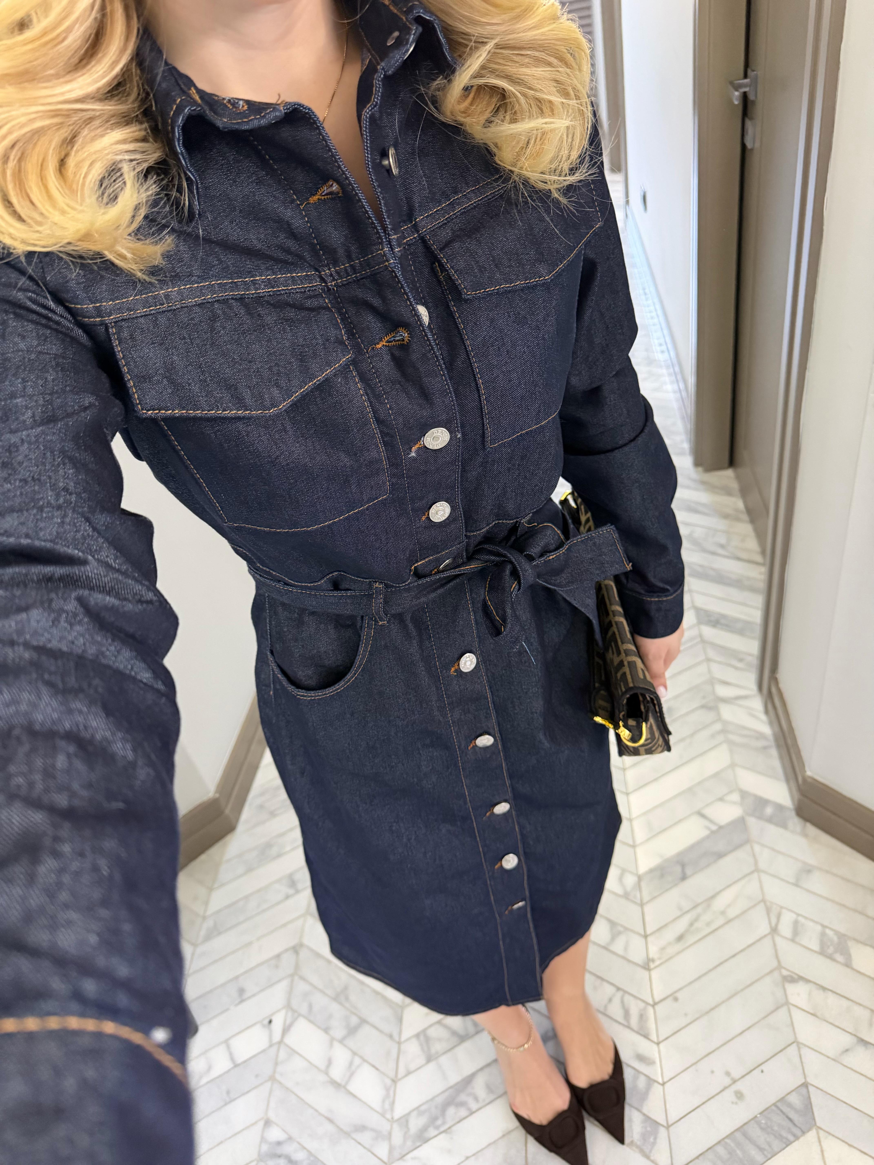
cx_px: 437
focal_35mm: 24
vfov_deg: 71.6
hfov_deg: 56.8
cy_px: 582
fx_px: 808
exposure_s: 1/60
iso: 640
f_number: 1.78
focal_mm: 6.76
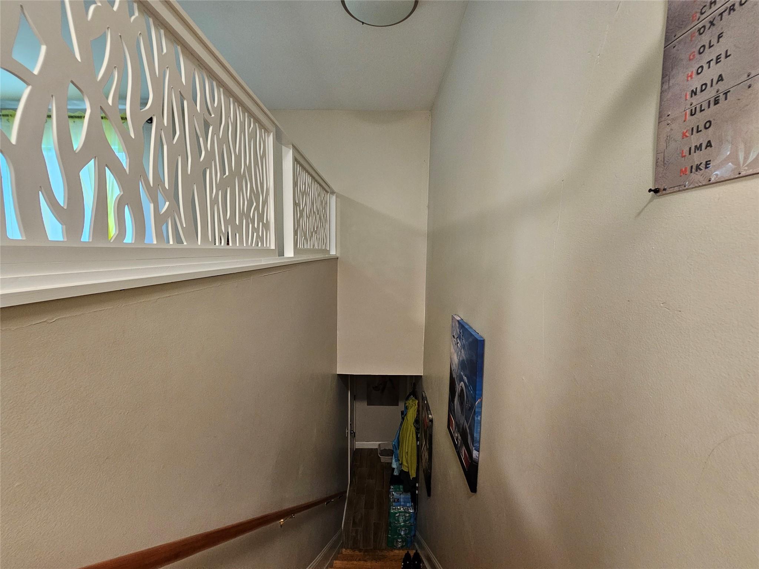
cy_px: 284
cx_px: 380
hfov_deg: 106.2
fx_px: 285
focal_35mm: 13
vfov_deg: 89.9
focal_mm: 2.2
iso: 400
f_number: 2.2
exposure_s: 1/40
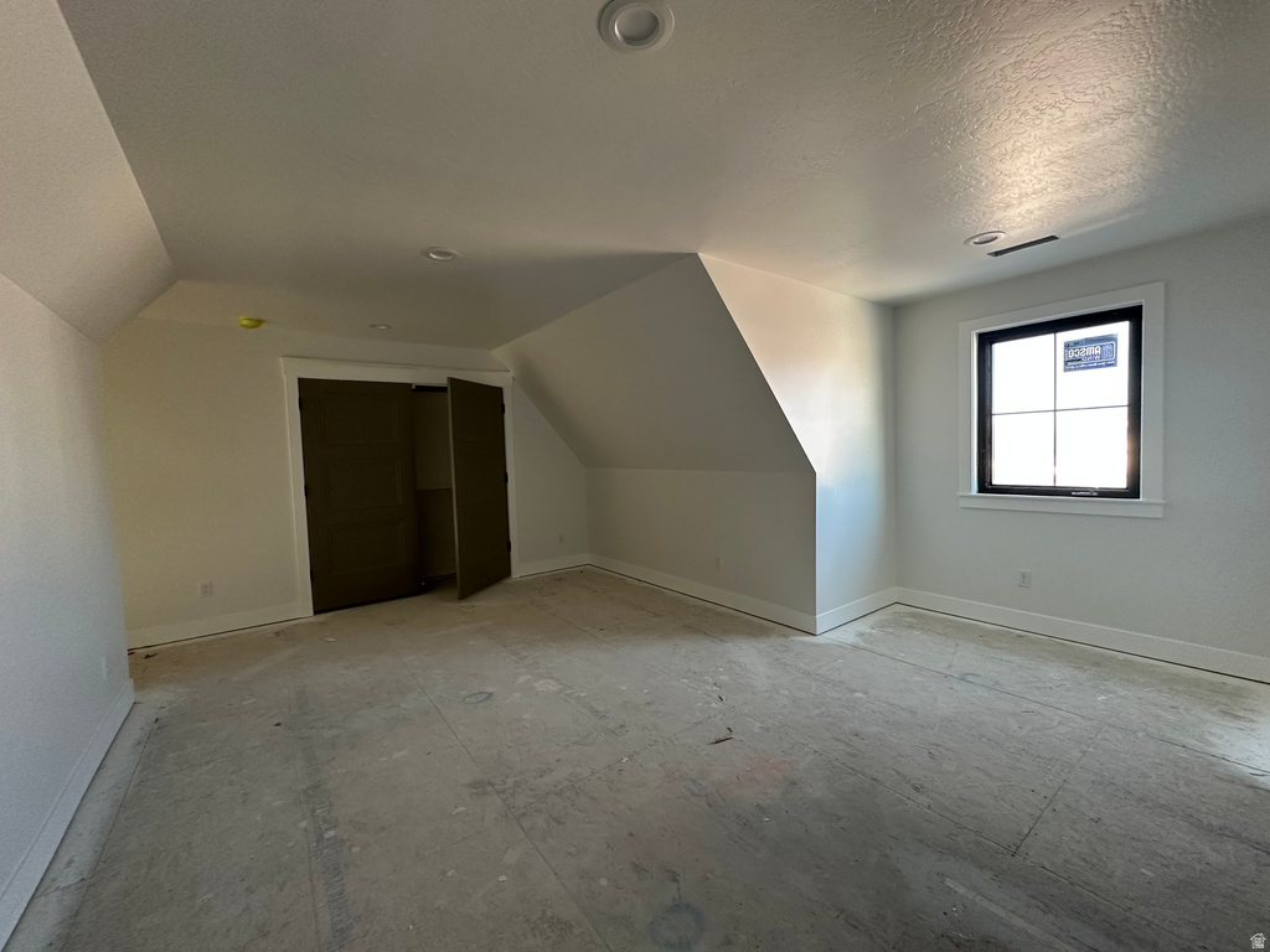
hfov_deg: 102.1
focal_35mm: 14
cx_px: 635
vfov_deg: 85.7
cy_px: 476
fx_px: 514
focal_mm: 2.22
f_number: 2.2
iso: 250
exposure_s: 1/99
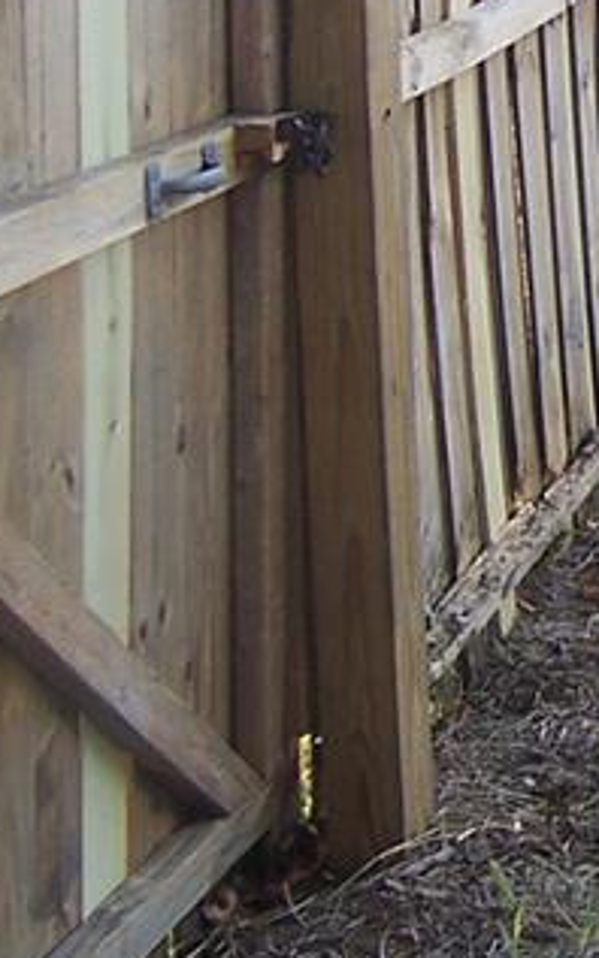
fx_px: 2953
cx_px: 1262
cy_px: 9
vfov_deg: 18.0
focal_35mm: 113
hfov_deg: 10.5
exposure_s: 1/60
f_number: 3.4
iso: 80
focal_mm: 5.5
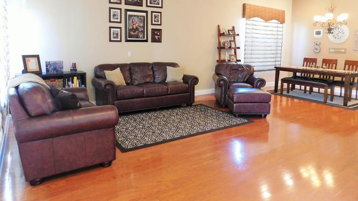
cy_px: 72
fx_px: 247
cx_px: 180
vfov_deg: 43.9
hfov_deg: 71.9
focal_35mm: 26
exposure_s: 1/15
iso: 400
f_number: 3
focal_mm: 4
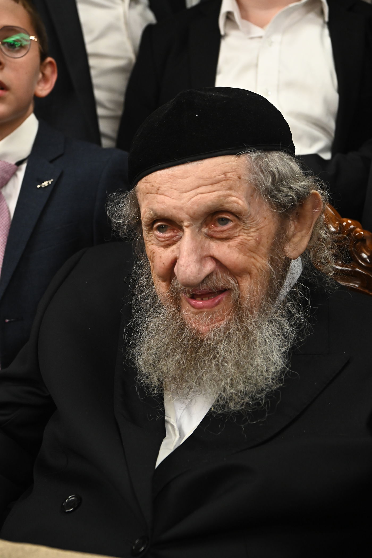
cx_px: 186
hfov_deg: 19.5
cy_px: 279
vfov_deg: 28.8
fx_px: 1085
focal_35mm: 70
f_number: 7.1
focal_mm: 70
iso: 3200
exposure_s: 1/200
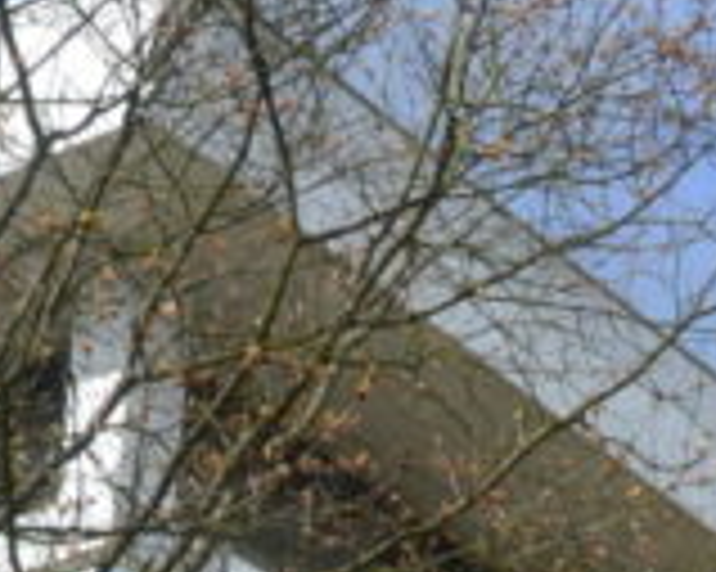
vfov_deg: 7.8
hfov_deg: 10.3
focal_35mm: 181
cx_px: 1090
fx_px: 3833
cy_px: 1491
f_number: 11
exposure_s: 1/500
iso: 360
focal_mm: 20
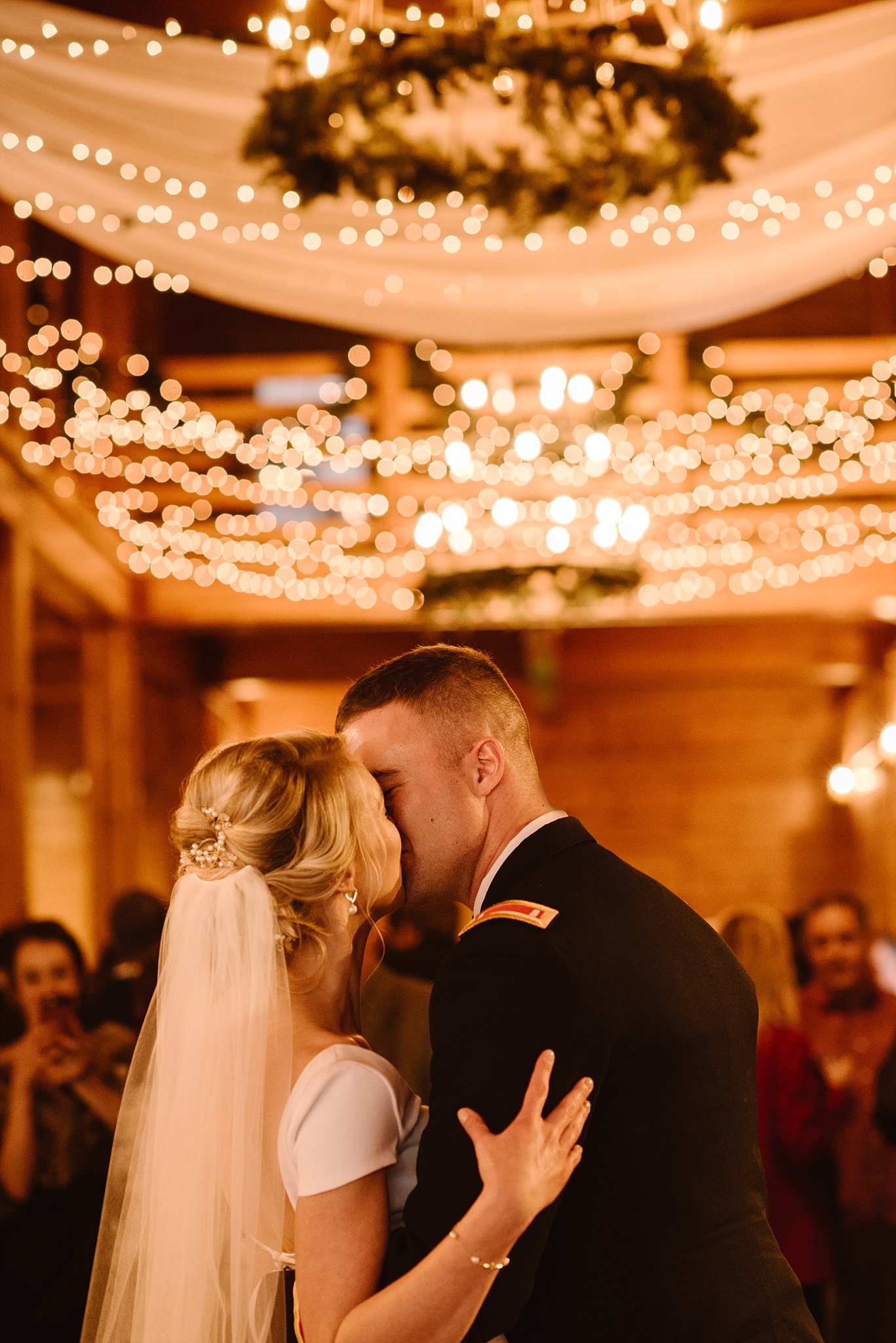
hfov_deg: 16.1
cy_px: 672
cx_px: 448
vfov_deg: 23.9
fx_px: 3170
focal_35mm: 85
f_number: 2.8
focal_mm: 85
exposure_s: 1/200
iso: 1000
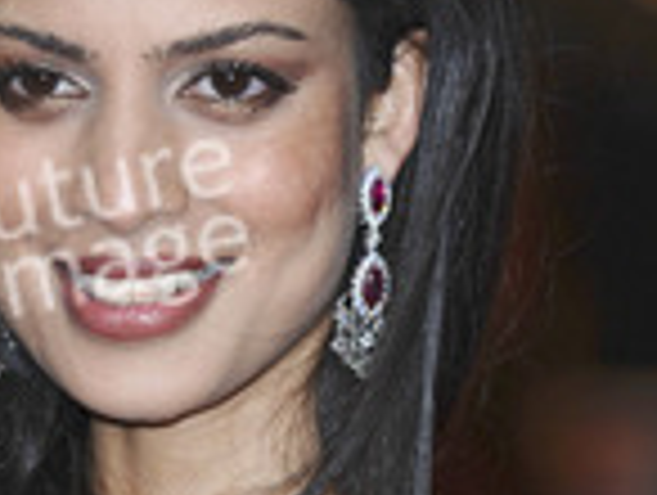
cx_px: 151
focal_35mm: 651
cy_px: 472
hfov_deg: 3.0
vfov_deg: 2.3
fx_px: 12382
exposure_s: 1/200
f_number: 4.5
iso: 320
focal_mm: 165
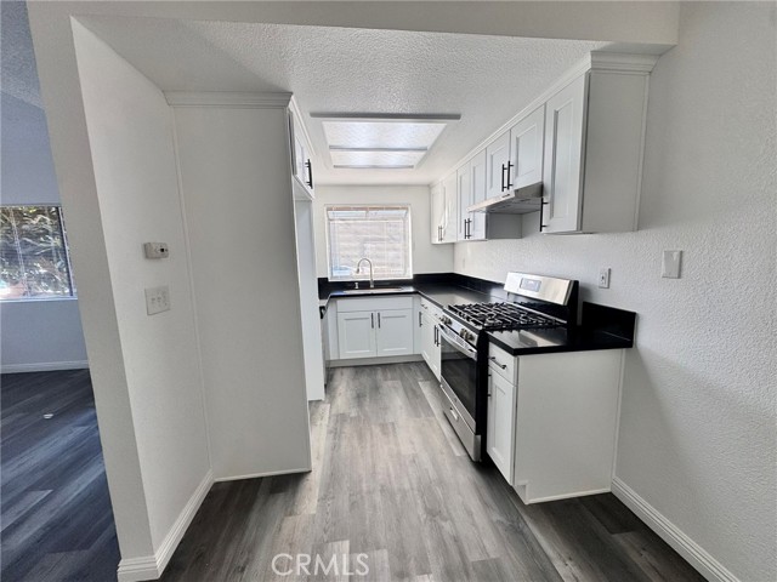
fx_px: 314
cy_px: 291
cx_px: 388
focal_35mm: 14
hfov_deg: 102.1
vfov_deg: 85.7
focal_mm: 2.22
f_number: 2.2
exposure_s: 1/144
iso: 40
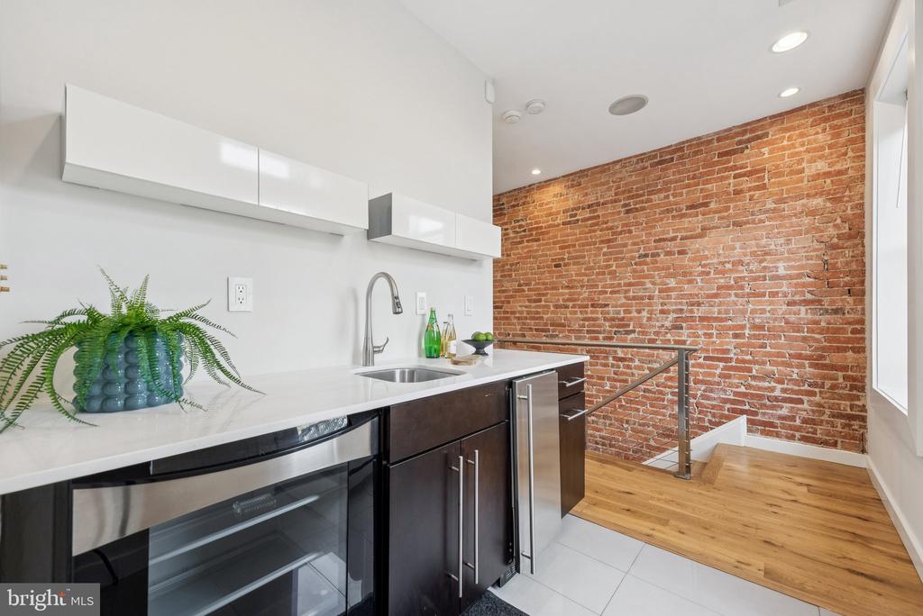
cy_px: 308
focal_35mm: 14
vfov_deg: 81.3
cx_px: 462
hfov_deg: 104.2
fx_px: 359
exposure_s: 1/50
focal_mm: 14
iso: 640
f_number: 7.1
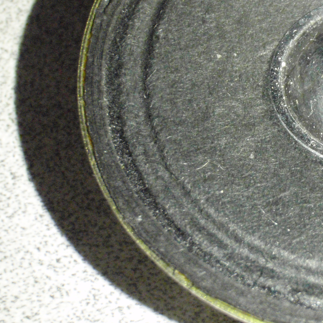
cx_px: 329
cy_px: 102
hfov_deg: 21.4
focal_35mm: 78
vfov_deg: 22.1
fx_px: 823
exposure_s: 1/40
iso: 800
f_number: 4.1
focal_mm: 6.53
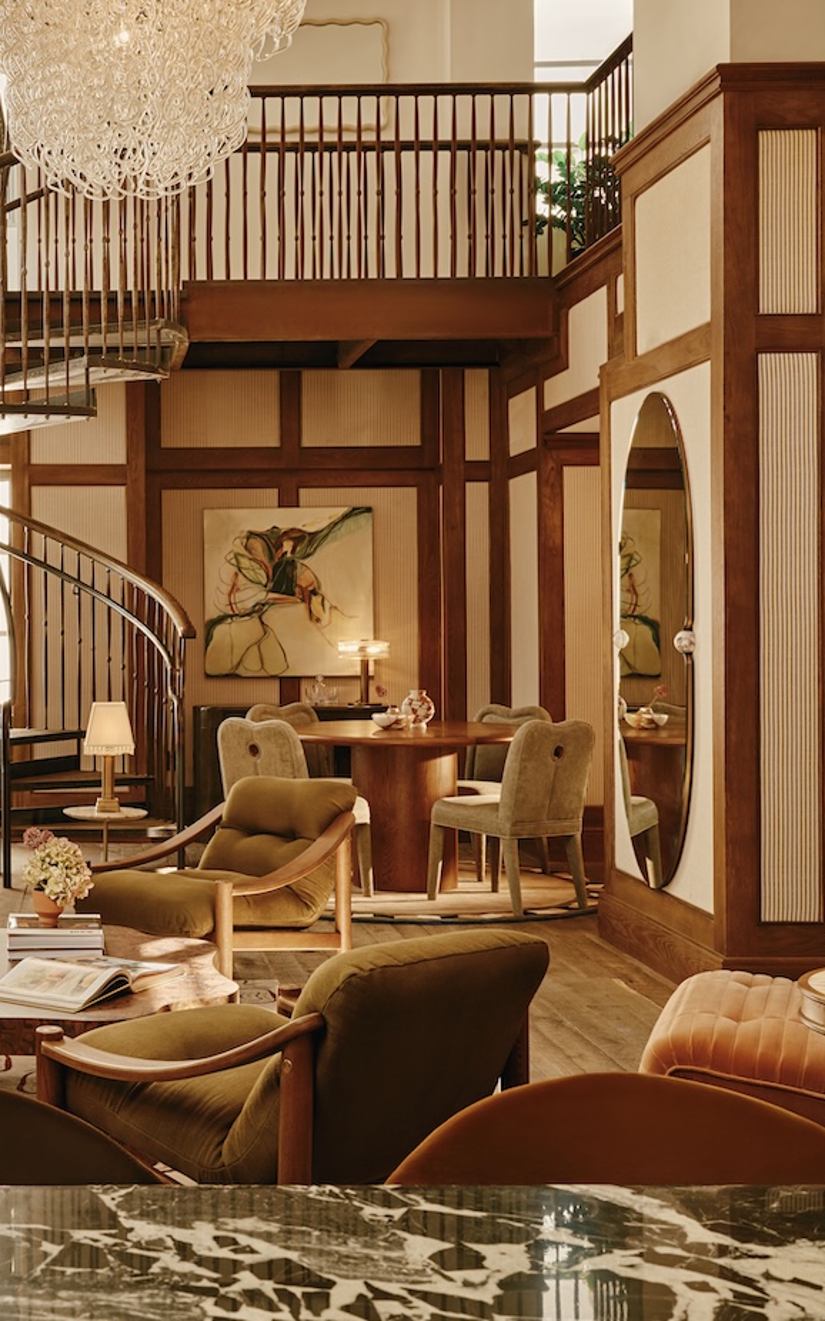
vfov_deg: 46.2
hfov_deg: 28.4
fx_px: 1547
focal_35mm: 43
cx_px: 37
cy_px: 665
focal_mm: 37.6
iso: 100
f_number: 11
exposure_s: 1.3
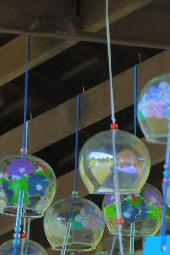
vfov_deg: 4.6
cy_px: 524
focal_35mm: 440
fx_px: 3115
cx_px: 268
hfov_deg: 3.1
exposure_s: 1/300
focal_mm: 70
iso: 800
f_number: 5
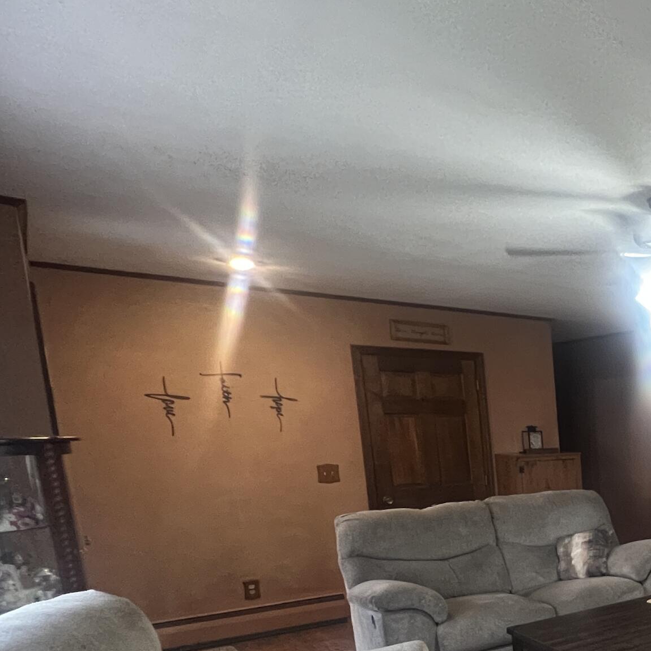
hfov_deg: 35.8
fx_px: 638
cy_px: 526
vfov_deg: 50.6
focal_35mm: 30
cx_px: 849
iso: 500
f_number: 1.8
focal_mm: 1.57
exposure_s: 1/60
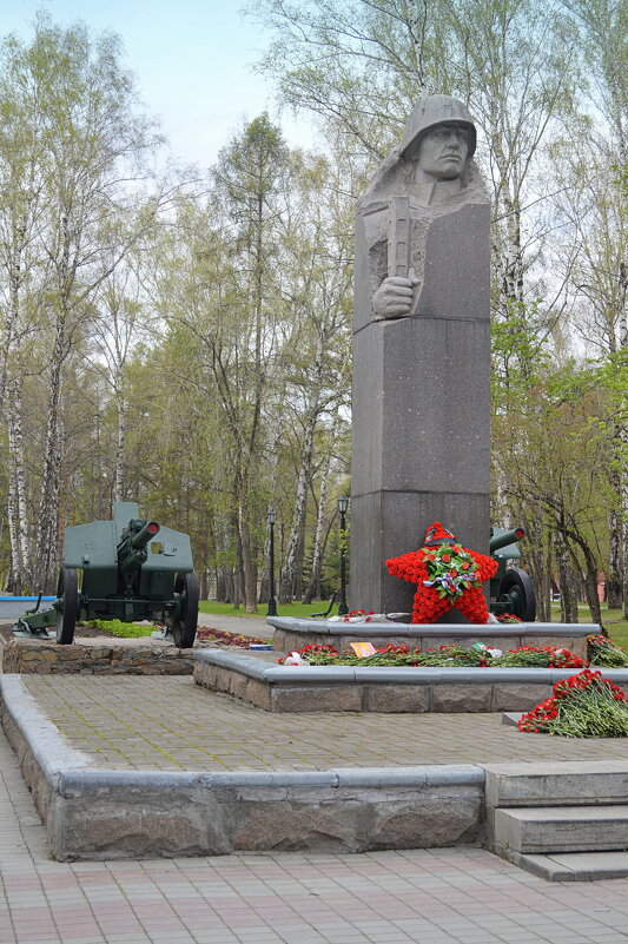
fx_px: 1415
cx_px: 314
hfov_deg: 25.0
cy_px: 472
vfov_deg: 36.9
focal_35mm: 54
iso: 100
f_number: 5.6
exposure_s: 1/125
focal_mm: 36
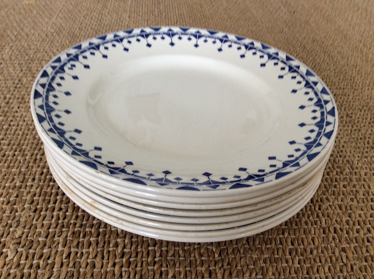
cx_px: 187
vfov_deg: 44.1
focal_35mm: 32
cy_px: 140
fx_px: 345
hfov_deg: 56.9
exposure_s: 1/25
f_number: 2.4
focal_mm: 3.3
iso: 64
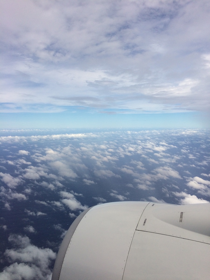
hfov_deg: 48.2
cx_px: 105
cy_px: 140
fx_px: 235
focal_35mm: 29
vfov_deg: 61.7
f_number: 2.2
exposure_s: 1/2564
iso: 32
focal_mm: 4.15
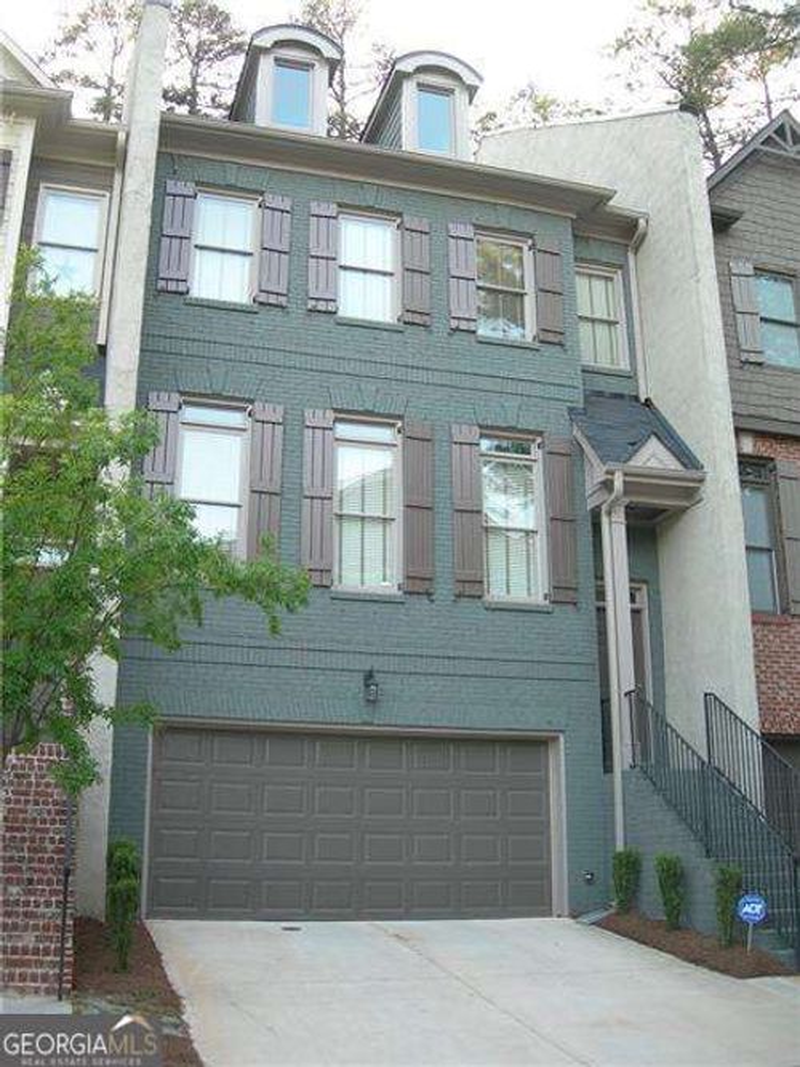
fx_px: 1171
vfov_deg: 49.0
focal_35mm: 38
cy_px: 534
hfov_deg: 37.7
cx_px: 400
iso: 50
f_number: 2.8
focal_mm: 7.8
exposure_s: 1/49.8
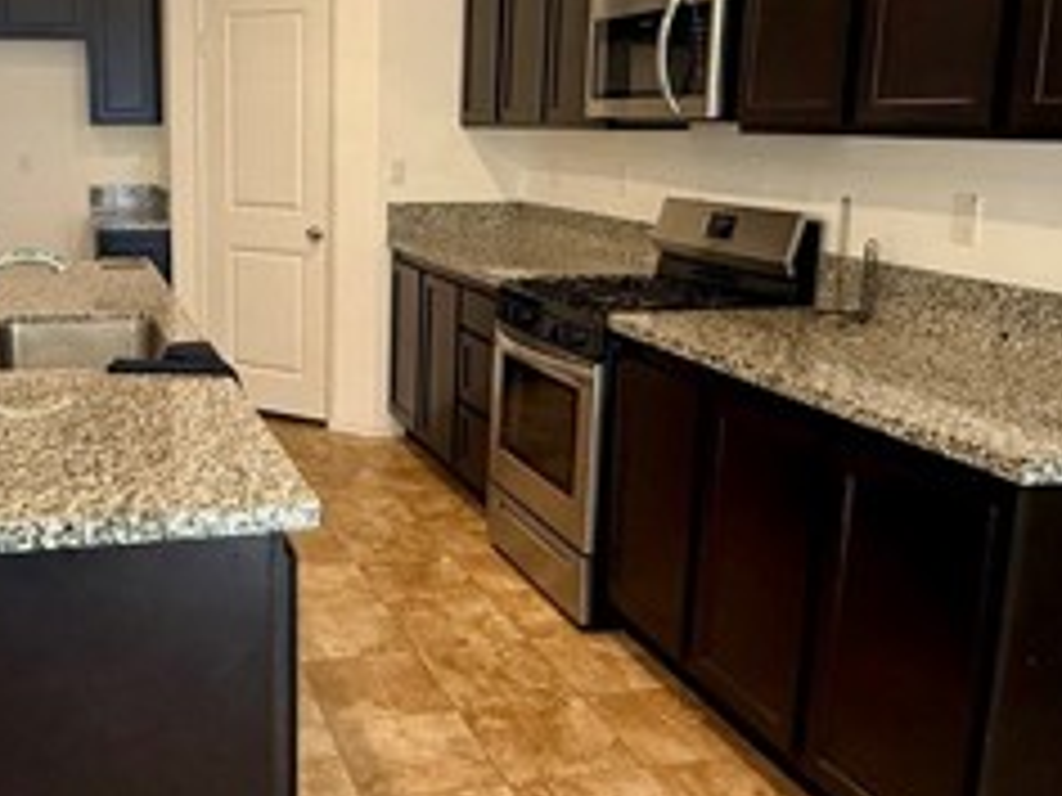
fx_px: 1166
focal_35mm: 38
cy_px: 346
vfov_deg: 37.7
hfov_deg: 47.6
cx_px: 302
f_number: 2.2
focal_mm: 2.22
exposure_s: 1/120
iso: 250
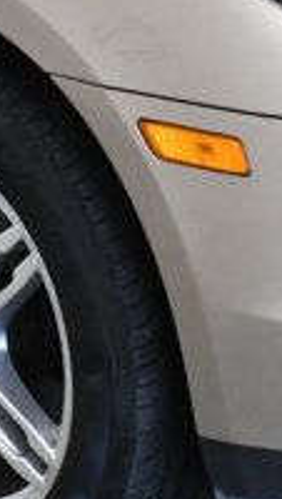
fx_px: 2557
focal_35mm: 193
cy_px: 0
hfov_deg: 6.3
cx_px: 22
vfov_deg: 11.0
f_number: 10
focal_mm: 24
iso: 2500
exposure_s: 1/400
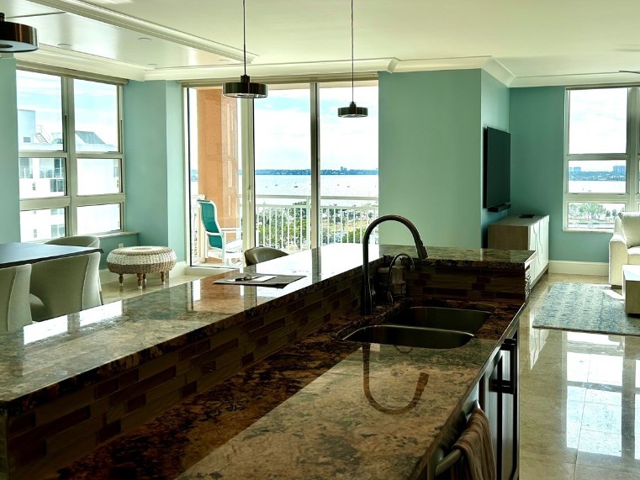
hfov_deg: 52.2
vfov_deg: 40.5
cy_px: 187
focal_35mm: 35
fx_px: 647
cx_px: 385
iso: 50
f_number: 1.5
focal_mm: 5.7
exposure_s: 1/2353
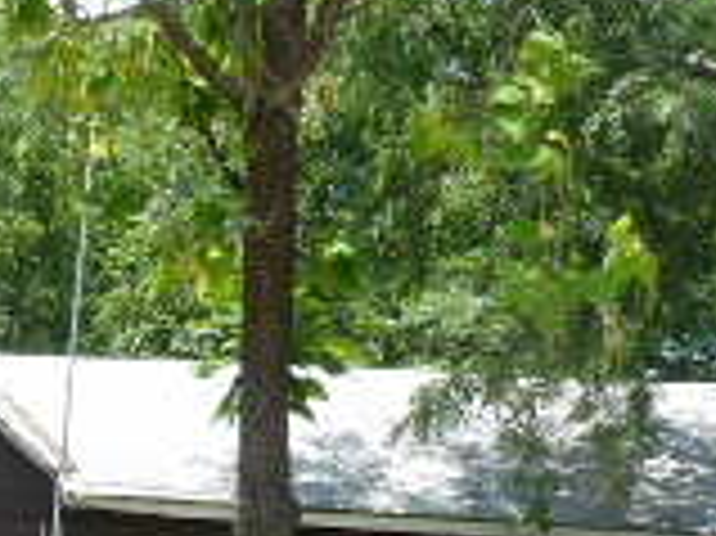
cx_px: -527
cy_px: 473
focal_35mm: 109
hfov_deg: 15.7
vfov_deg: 13.5
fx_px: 2253
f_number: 4.5
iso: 100
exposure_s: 1/200
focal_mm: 4.8
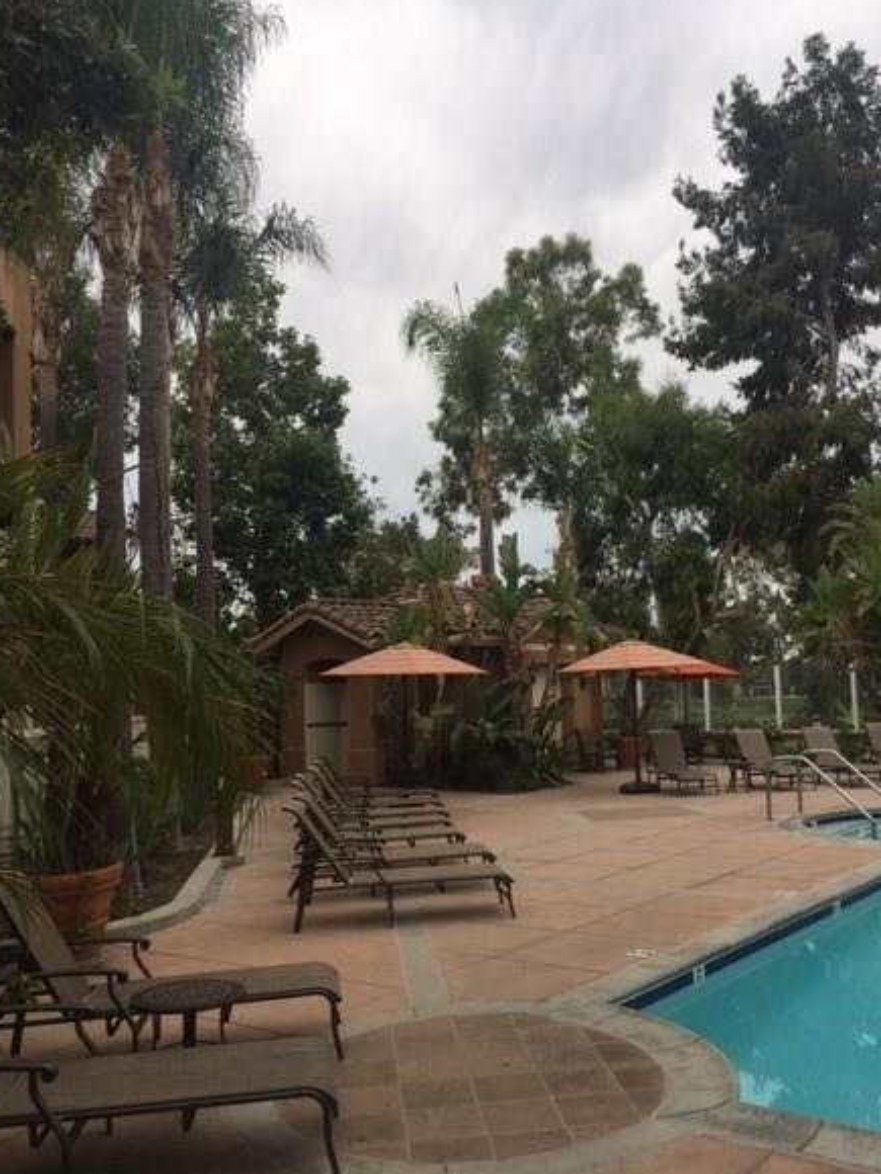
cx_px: 464
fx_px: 1086
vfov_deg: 56.7
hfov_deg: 44.1
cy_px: 638
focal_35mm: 32
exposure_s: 1/476
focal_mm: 4.15
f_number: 2.2
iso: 32
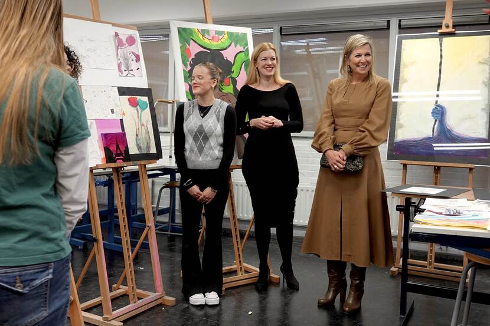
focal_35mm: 31
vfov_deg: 42.3
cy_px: 163
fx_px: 422
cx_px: 245
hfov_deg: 60.3
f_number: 2.8
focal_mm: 11.51
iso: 320
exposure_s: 1/40
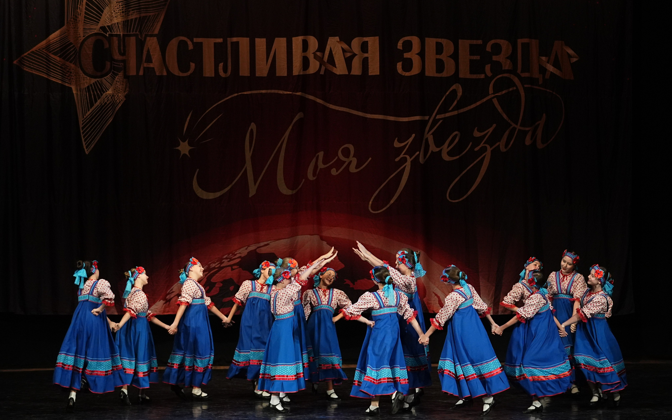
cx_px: 335
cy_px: 195
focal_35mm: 114
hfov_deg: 18.3
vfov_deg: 11.5
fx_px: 2088
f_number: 2.8
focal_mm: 74
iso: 3200
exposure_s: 1/400
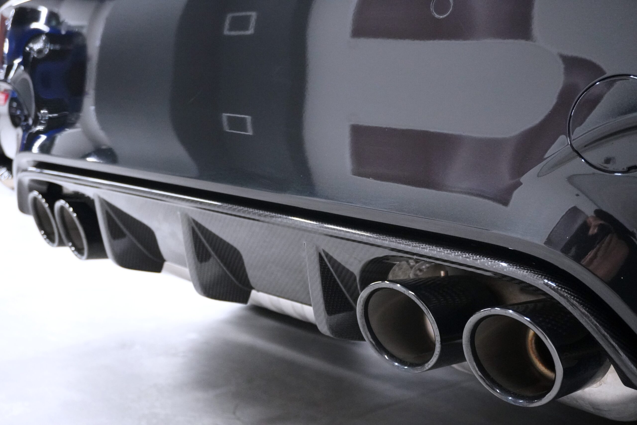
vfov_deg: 33.0
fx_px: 717
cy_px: 212
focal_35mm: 40
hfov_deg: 47.9
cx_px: 318
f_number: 4.5
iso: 6400
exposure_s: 1/80
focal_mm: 27
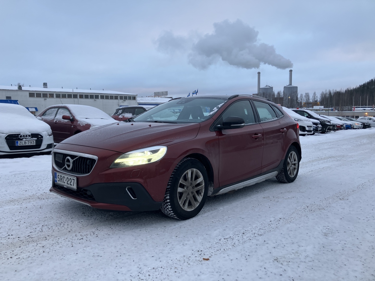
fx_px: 303
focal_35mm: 28
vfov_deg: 49.7
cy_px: 140
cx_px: 188
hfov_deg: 63.4
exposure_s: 1/100
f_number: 1.8
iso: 32
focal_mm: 3.99
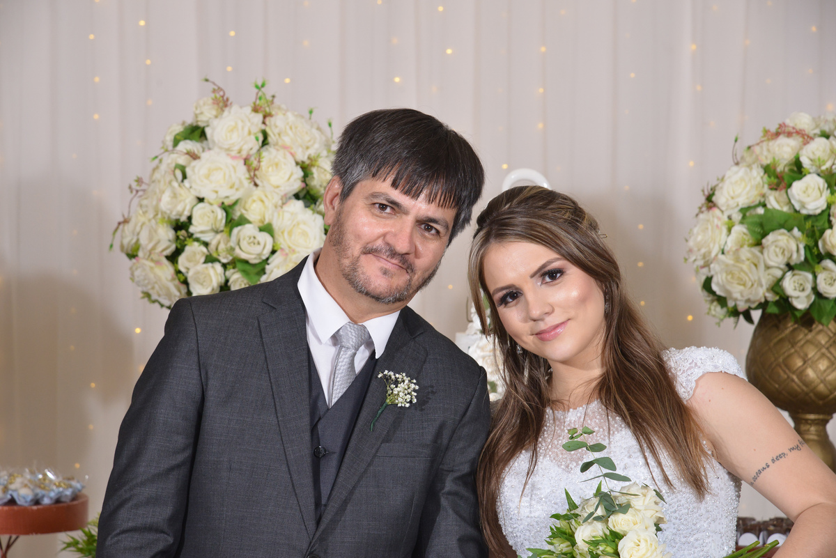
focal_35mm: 105
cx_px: 418
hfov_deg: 19.4
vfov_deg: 13.1
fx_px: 2439
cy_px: 279
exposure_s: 1/80
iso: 1600
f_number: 8
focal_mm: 105
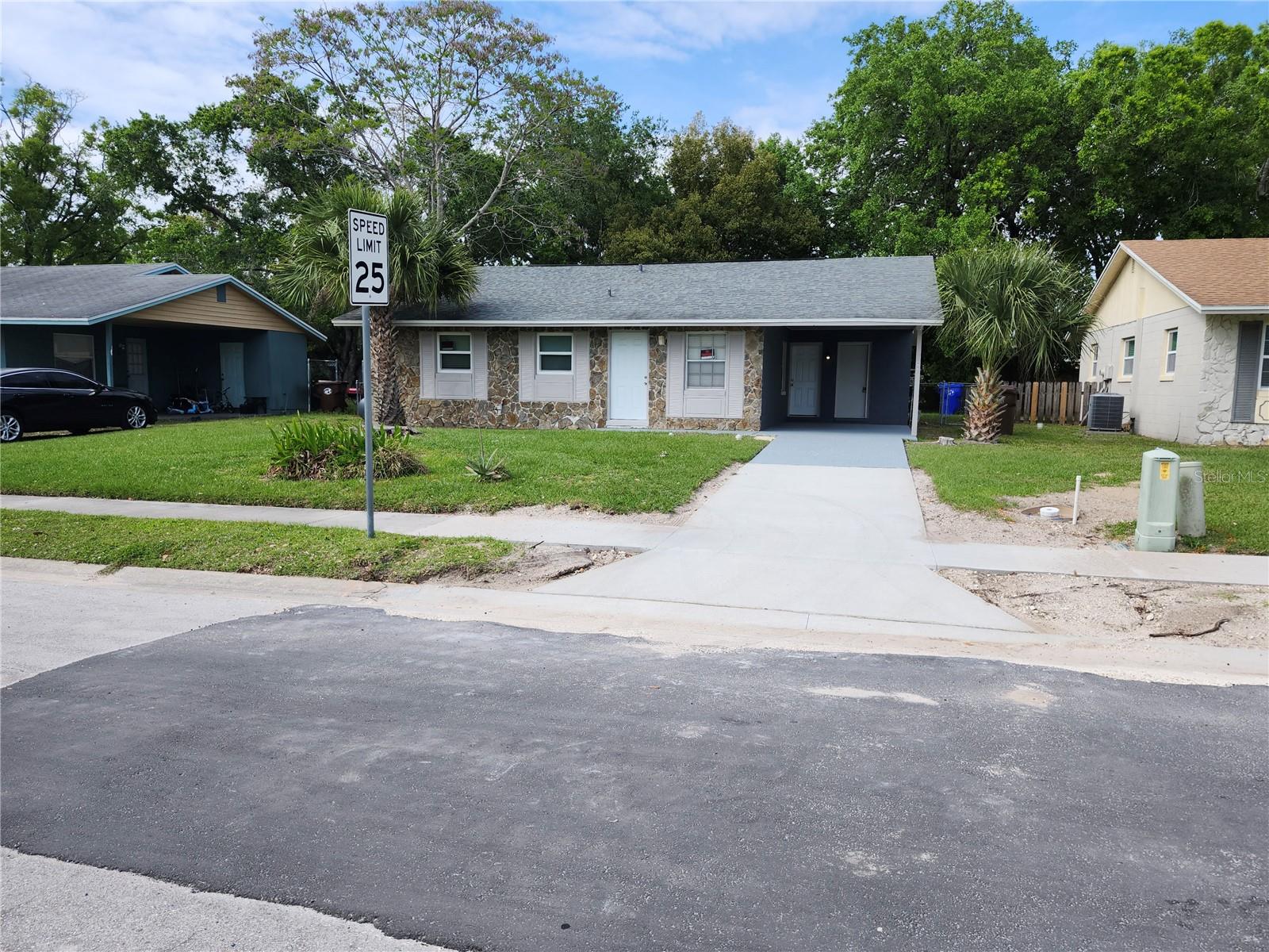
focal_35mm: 23
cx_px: 634
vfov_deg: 58.9
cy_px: 476
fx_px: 843
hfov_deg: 73.9
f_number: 1.8
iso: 25
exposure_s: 1/1036
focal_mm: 5.54
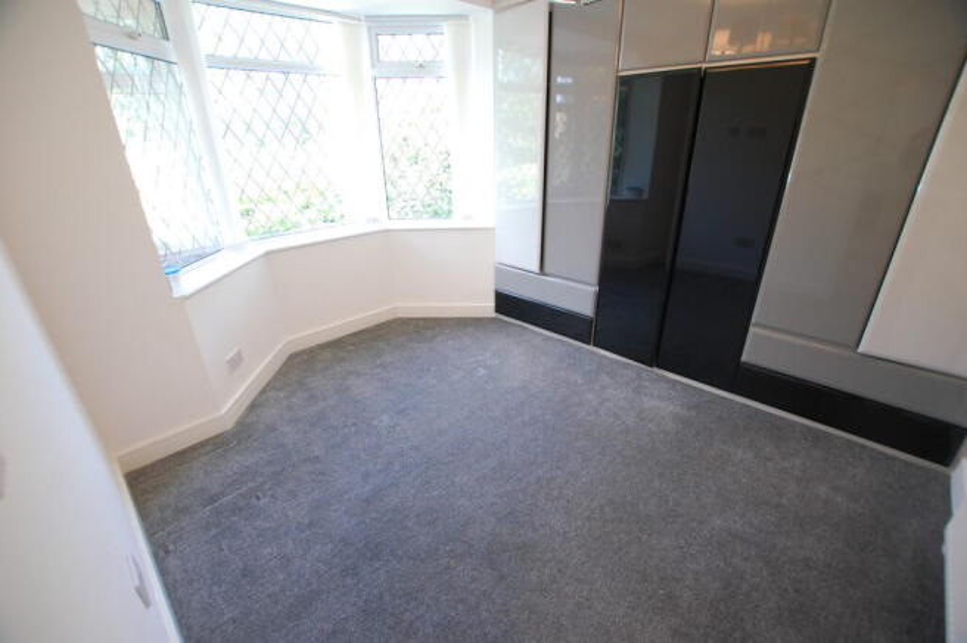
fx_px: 403
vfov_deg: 77.2
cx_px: 484
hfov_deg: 100.4
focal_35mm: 15
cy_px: 322
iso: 400
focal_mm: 10
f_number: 3.5
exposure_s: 1/40
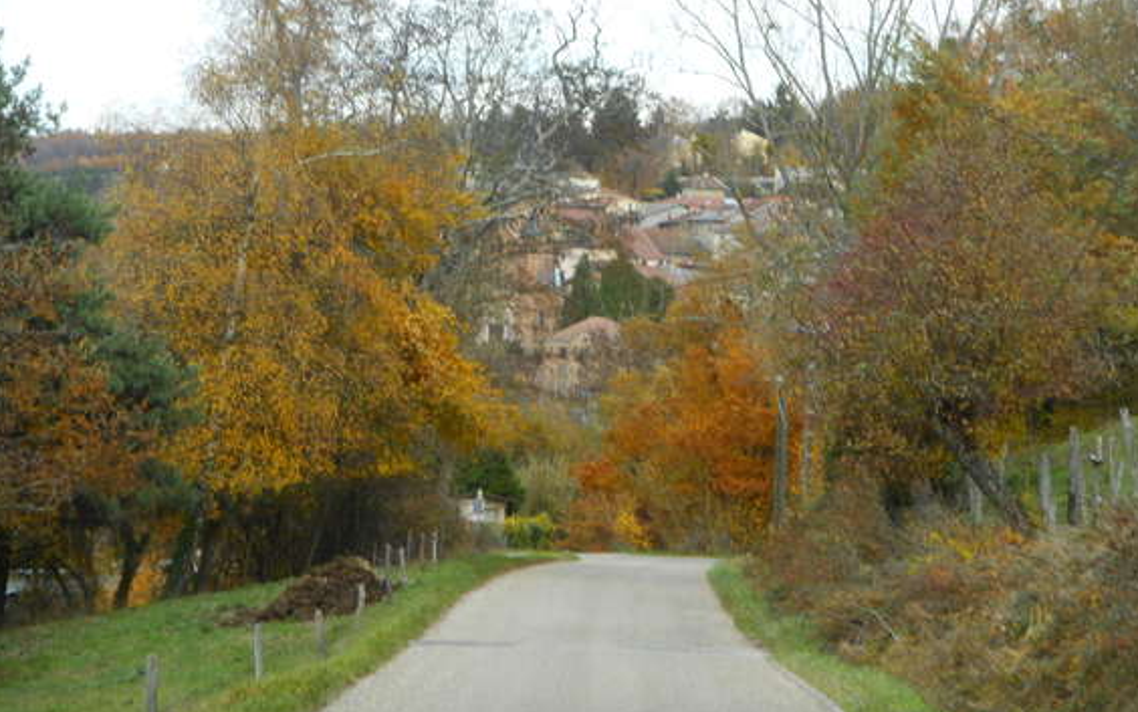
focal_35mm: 151
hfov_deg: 13.8
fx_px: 4685
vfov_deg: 8.7
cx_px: 593
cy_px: 319
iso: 80
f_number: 6.1
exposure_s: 1/60
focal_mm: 23.9
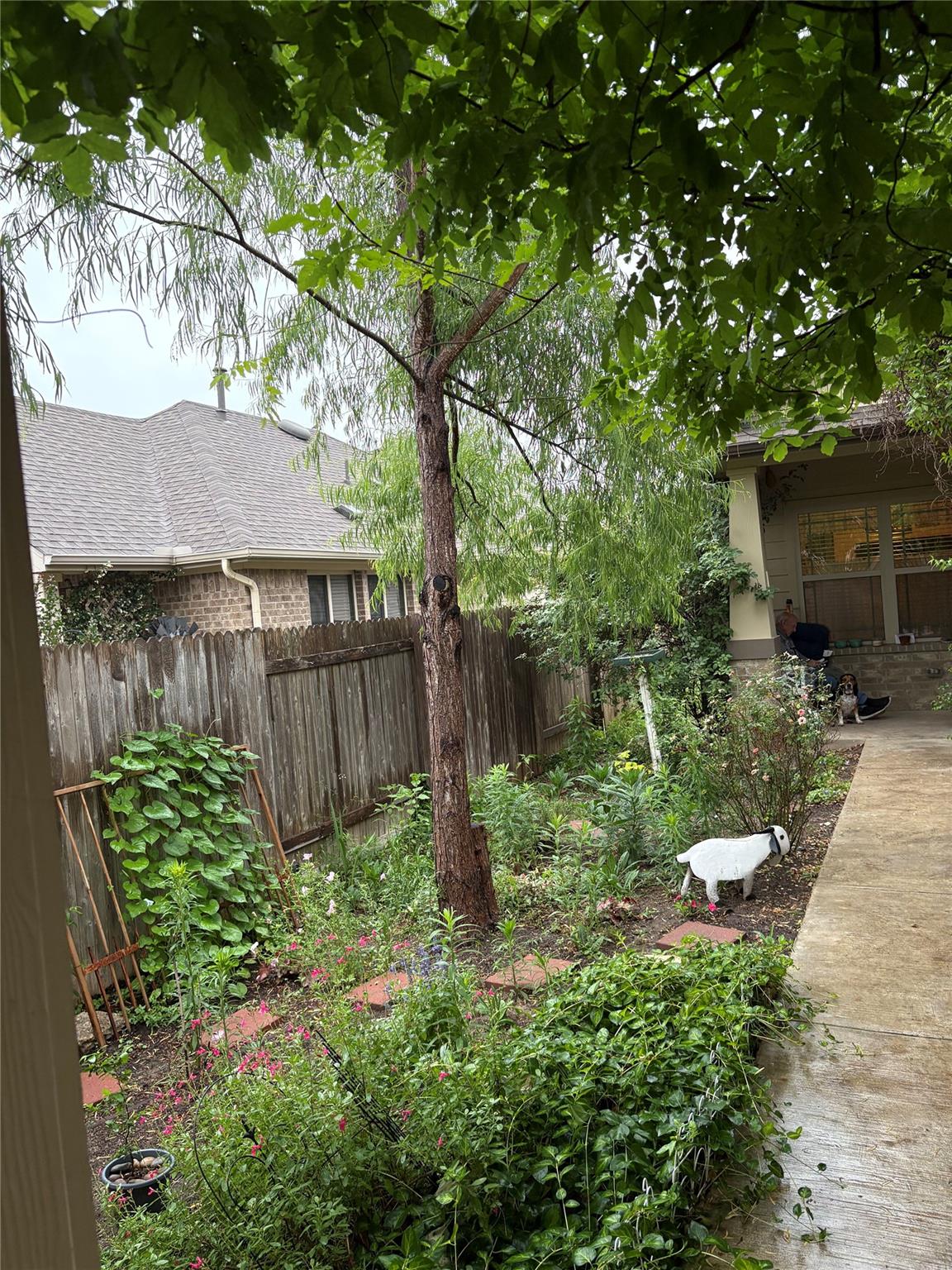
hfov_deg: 53.1
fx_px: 953
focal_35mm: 26
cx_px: 476
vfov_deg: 67.3
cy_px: 635
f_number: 1.6
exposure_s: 1/107
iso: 125
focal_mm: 5.96
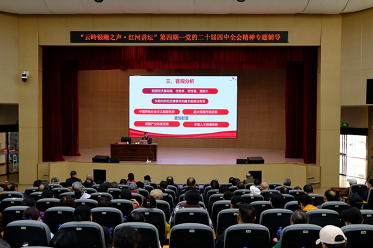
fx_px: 342
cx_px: 186
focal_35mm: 33
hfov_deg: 57.2
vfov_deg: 40.0
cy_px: 124
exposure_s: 1/160
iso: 640
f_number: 2.8
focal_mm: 22
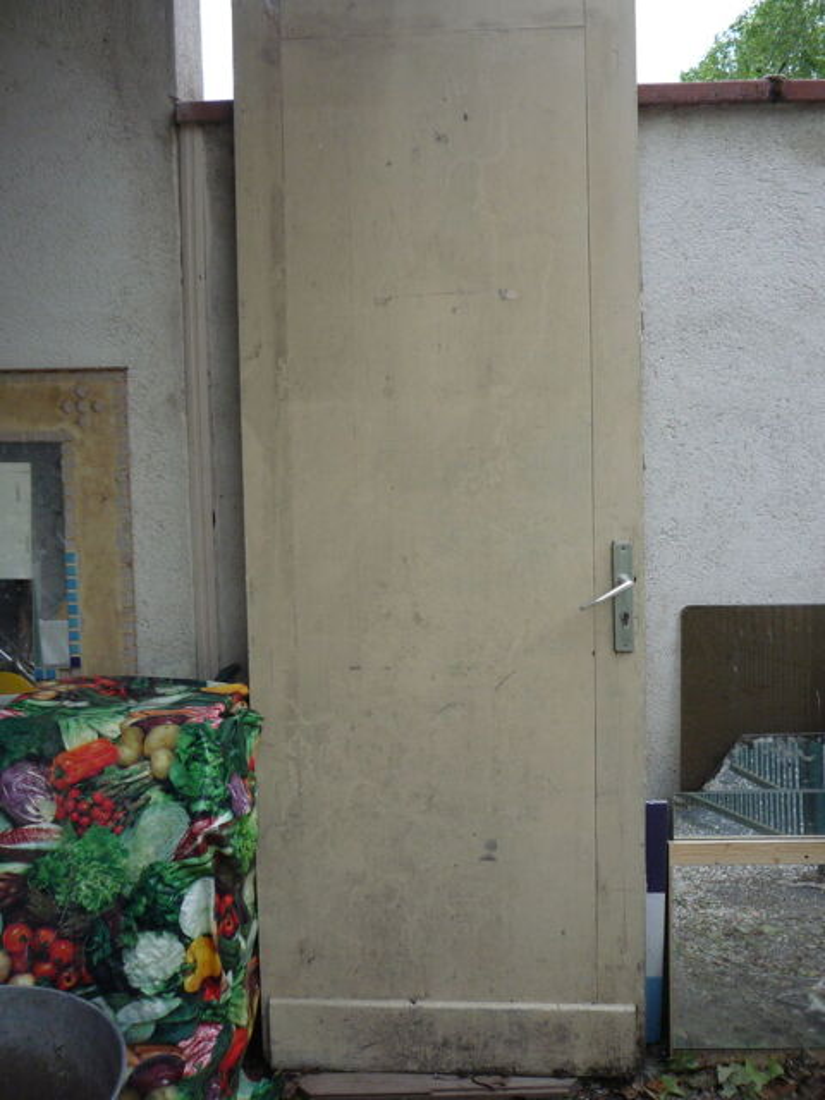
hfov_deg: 46.8
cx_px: 412
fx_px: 953
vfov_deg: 60.0
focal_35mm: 30
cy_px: 550
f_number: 3.3
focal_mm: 5.2
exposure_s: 1/500
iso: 160
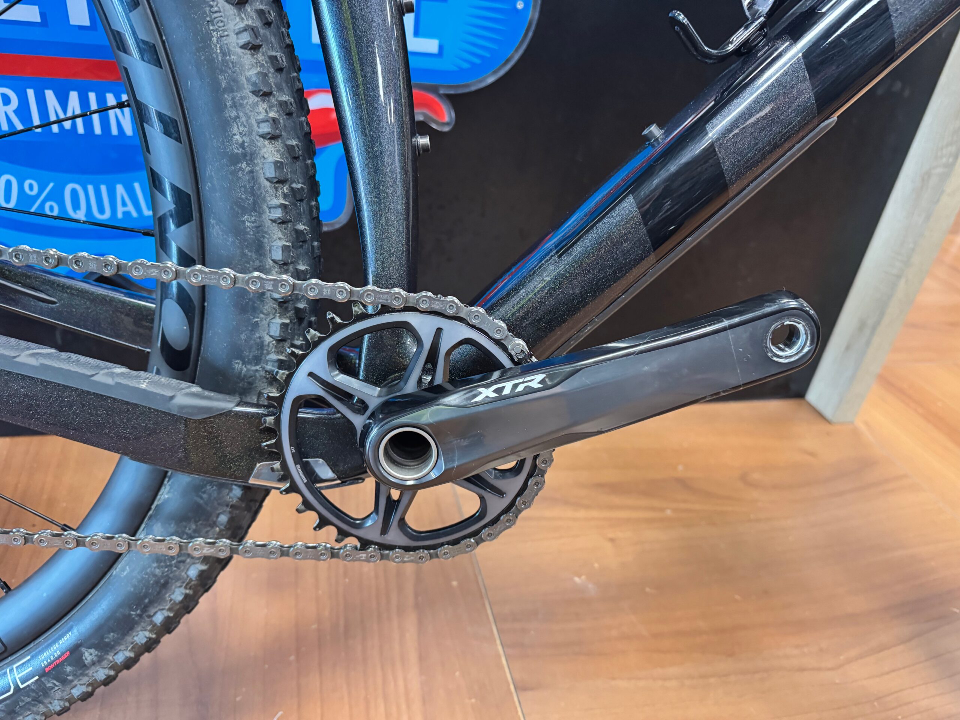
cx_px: 480
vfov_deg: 56.8
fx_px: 666
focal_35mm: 24
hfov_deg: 71.6
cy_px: 360
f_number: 1.78
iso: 500
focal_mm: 6.76
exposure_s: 1/50
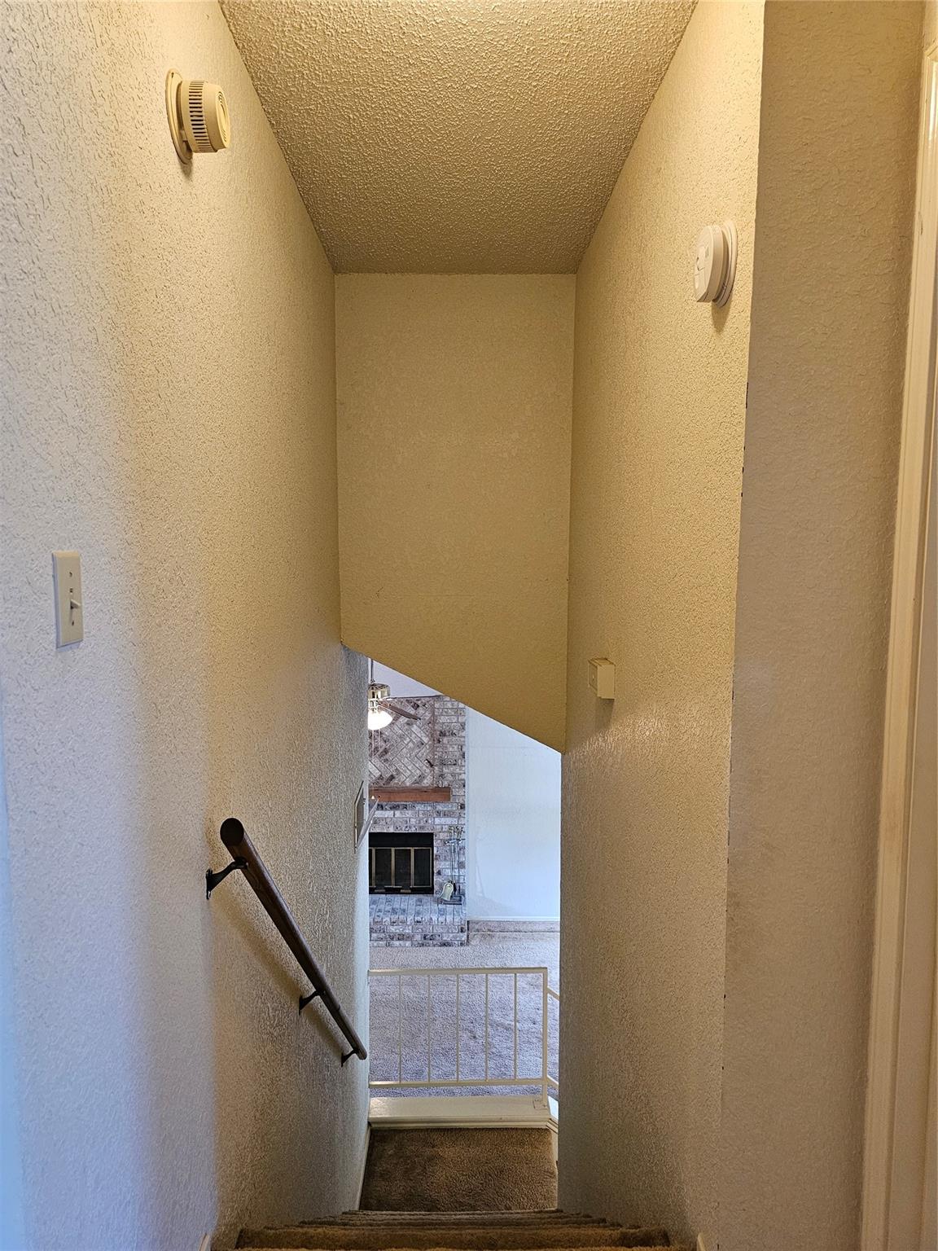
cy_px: 626
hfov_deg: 58.9
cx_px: 469
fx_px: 831
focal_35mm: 23
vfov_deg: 73.9
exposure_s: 1/120
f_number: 1.7
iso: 500
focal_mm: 6.3
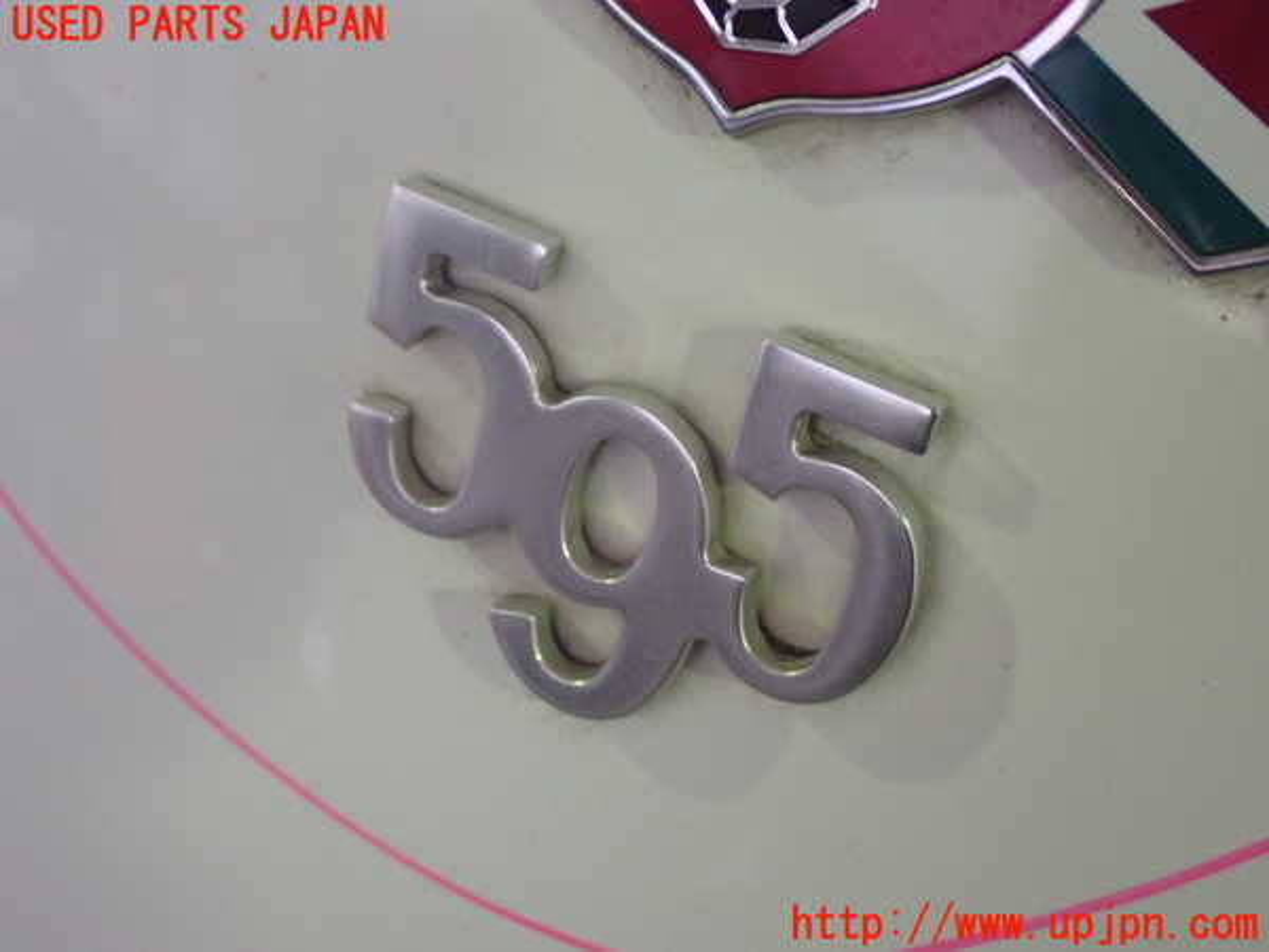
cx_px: 634
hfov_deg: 33.2
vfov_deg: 25.2
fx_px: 2126
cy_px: 476
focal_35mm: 58
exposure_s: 1/40
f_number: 3.5
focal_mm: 10.35
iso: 800
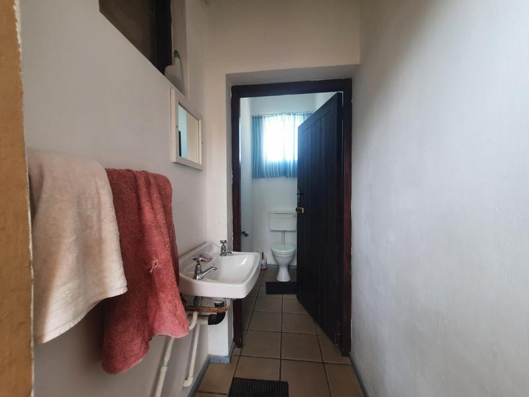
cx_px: 264
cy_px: 198
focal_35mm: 13
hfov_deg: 106.2
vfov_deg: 89.9
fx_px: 199
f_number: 2.2
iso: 80
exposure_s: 1/50
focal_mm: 1.8
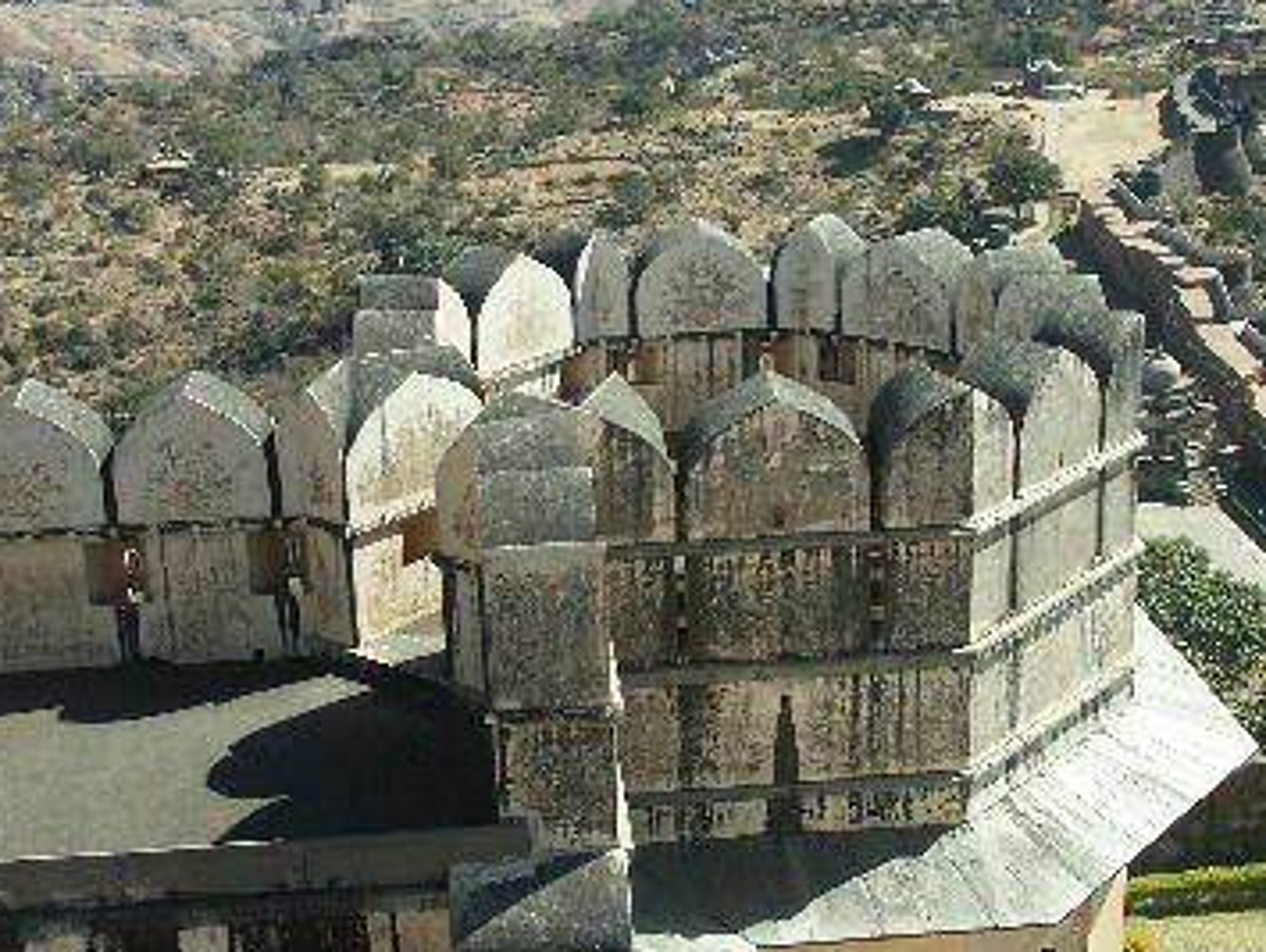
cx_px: 701
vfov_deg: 27.1
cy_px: 510
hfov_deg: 35.5
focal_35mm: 54
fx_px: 1977
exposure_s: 1/320
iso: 100
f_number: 7.1
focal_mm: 9.36
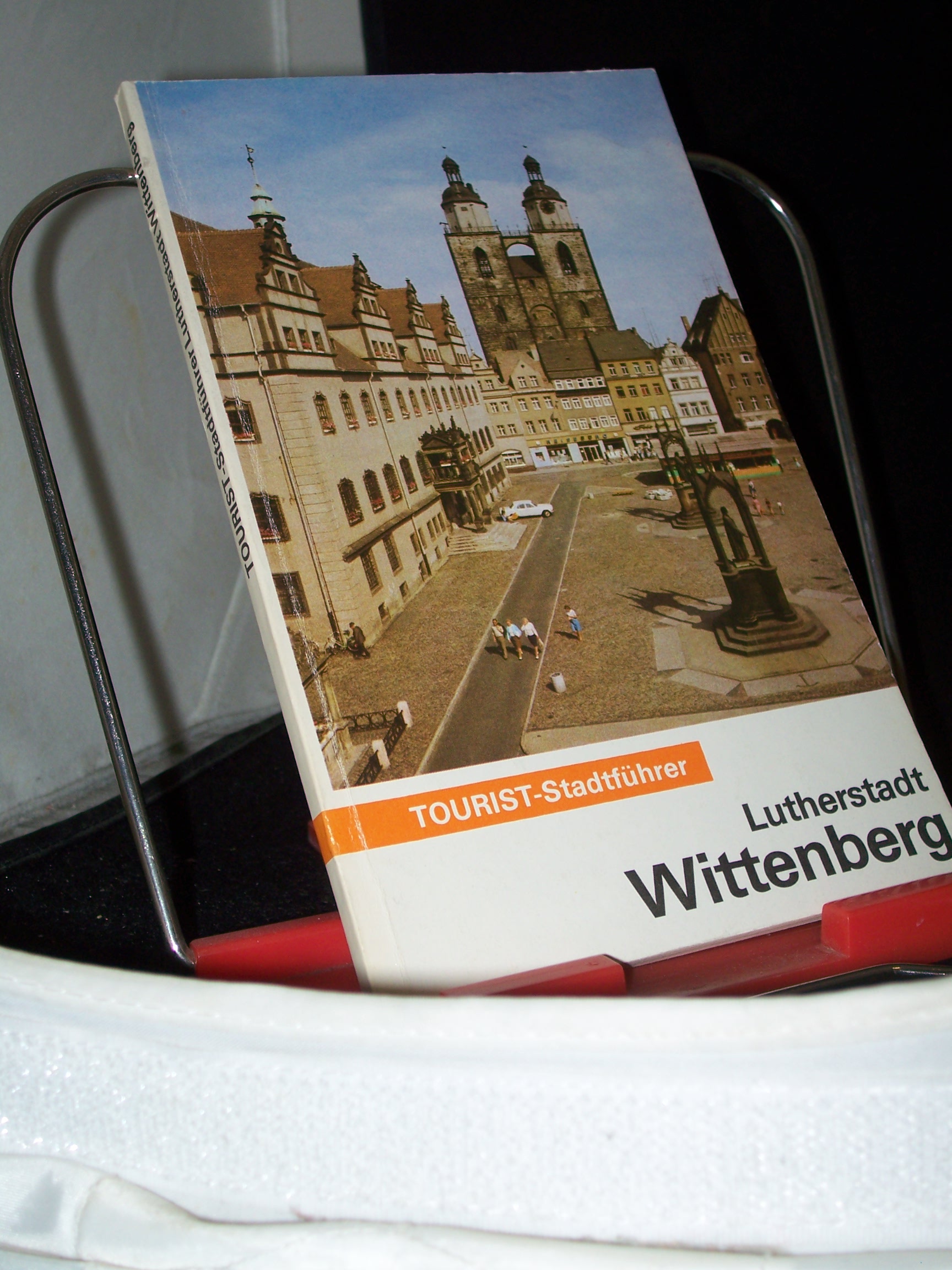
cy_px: 635
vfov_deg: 36.2
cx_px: 476
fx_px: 1943
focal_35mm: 53
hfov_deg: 27.5
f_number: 3.2
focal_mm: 8.7
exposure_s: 1/80
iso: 80
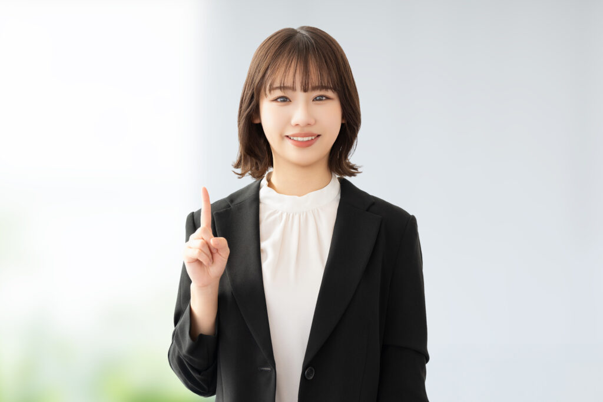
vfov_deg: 19.5
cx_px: 302
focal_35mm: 70
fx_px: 1173
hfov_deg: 28.8
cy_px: 201
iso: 200
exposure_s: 1/250
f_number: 2.8
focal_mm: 70
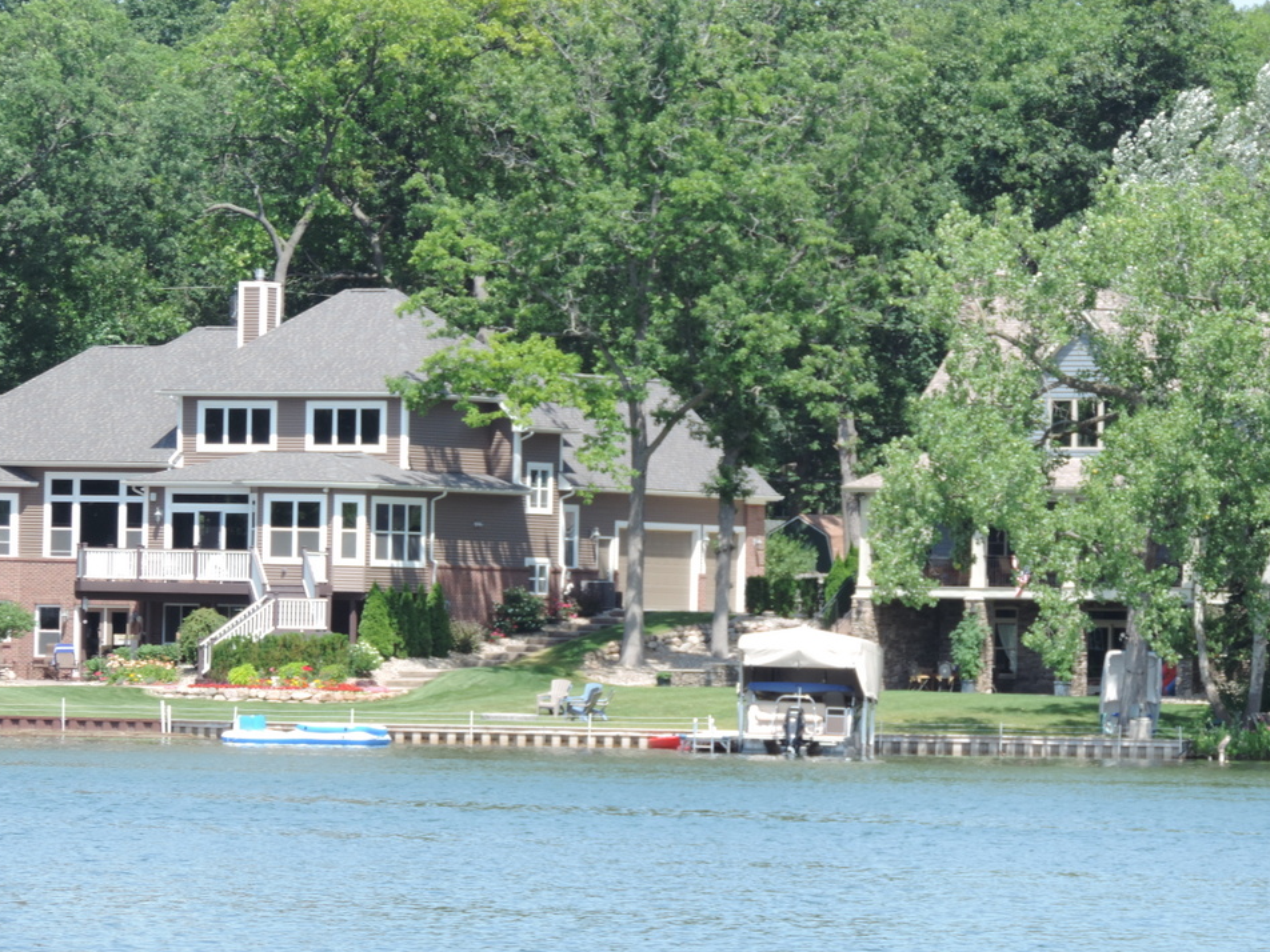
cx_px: 642
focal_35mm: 269
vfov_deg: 5.5
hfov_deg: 7.4
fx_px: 9869
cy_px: 492
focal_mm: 44.5
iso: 80
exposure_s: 1/200
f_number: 4.7
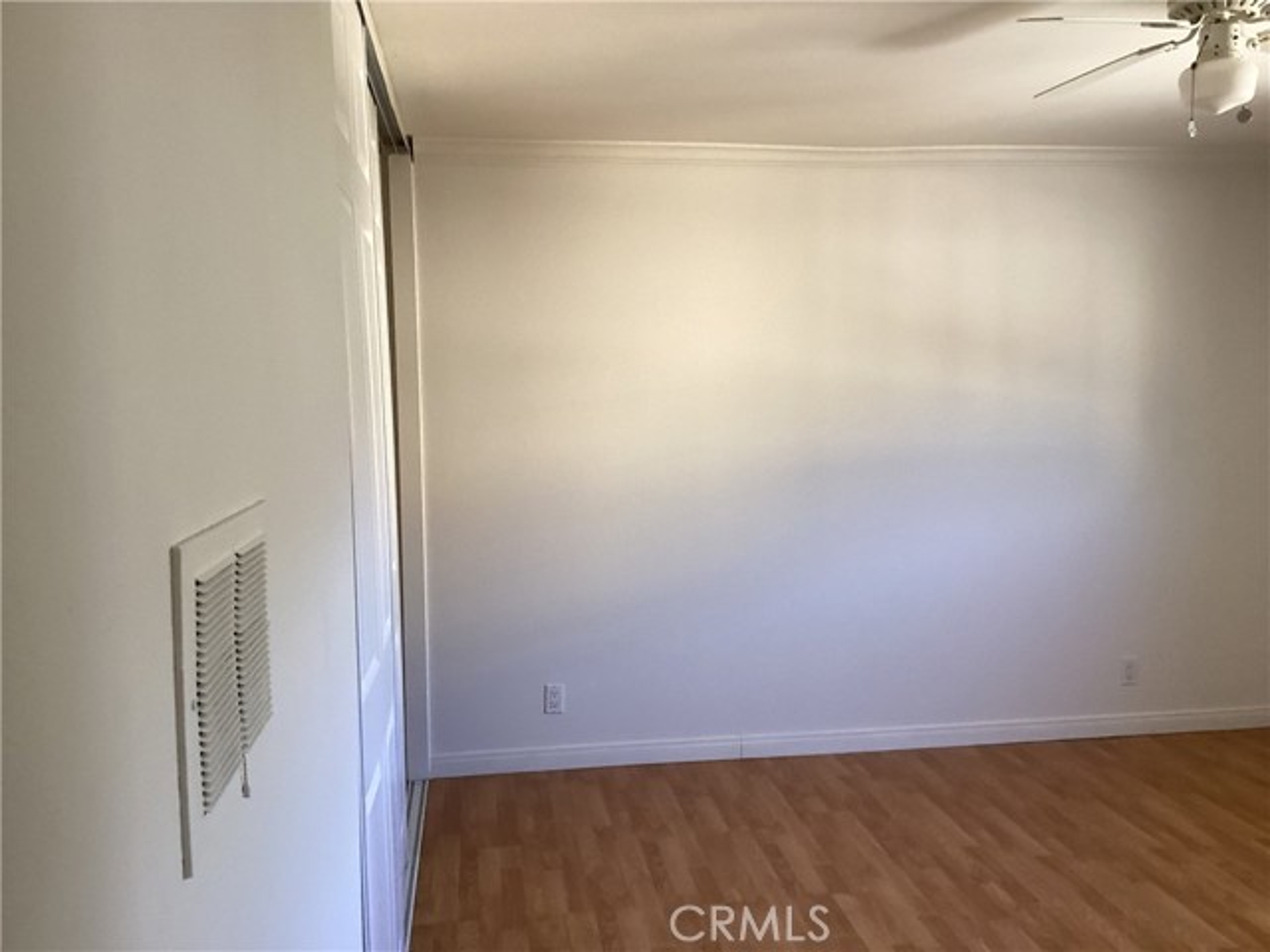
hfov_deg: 58.4
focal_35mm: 31
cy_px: 476
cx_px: 635
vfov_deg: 45.4
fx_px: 1137
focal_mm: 3.3
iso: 160
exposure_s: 1/60
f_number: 2.4
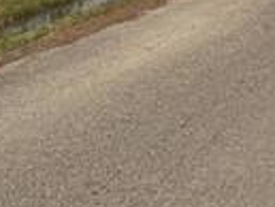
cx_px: 482
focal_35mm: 119
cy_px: -224
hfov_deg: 14.7
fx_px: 946
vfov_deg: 11.2
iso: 80
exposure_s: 1/6410
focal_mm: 6.76
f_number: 1.78
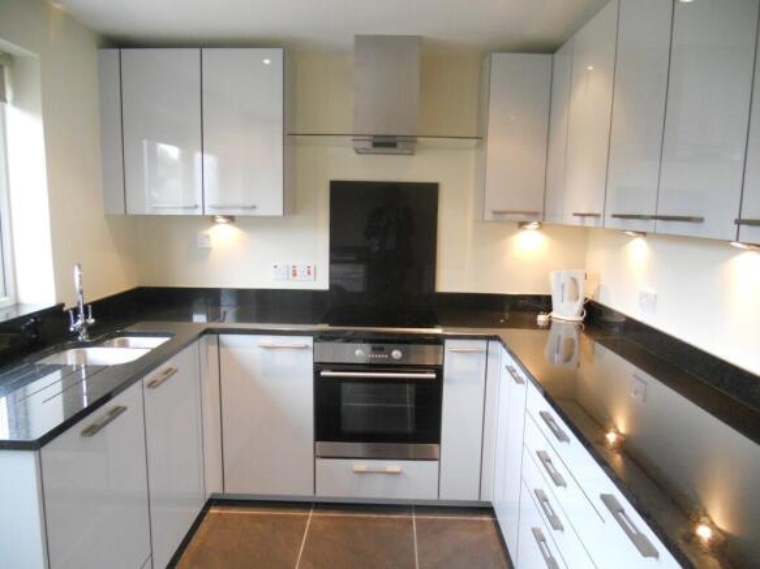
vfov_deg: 51.3
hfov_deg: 65.3
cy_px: 284
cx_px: 380
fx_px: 593
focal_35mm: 27
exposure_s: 1/30
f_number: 3.2
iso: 320
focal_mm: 4.9
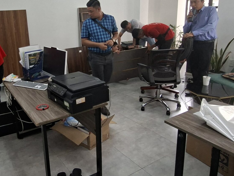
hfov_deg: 58.0
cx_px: 69
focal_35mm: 30
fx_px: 203
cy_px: 67
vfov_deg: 46.4
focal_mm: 1.74
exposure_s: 1/40
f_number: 2.2
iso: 64
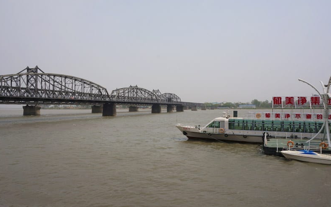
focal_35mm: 28
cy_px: 101
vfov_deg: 44.5
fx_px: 253
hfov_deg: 66.5
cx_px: 167
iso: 100
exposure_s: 1/250
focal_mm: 18
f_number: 13
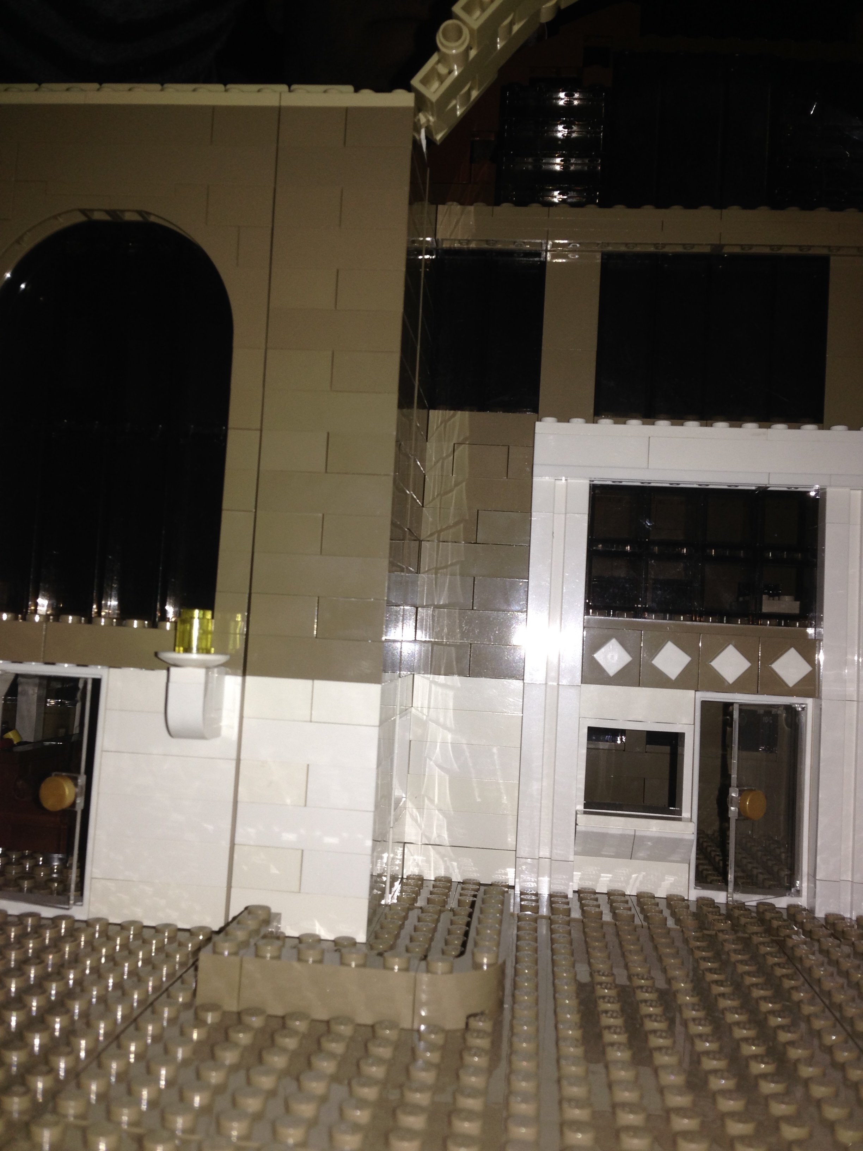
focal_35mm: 33
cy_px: 576
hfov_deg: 42.9
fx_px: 1097
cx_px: 432
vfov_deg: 55.4
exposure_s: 1/80
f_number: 2.4
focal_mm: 4.12
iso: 50
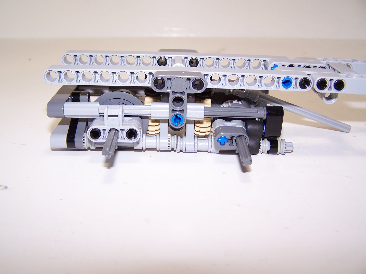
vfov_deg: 37.7
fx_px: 402
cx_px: 183
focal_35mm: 38
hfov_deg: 49.0
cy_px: 137
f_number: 2.8
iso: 80
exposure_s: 1/60
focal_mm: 6.3
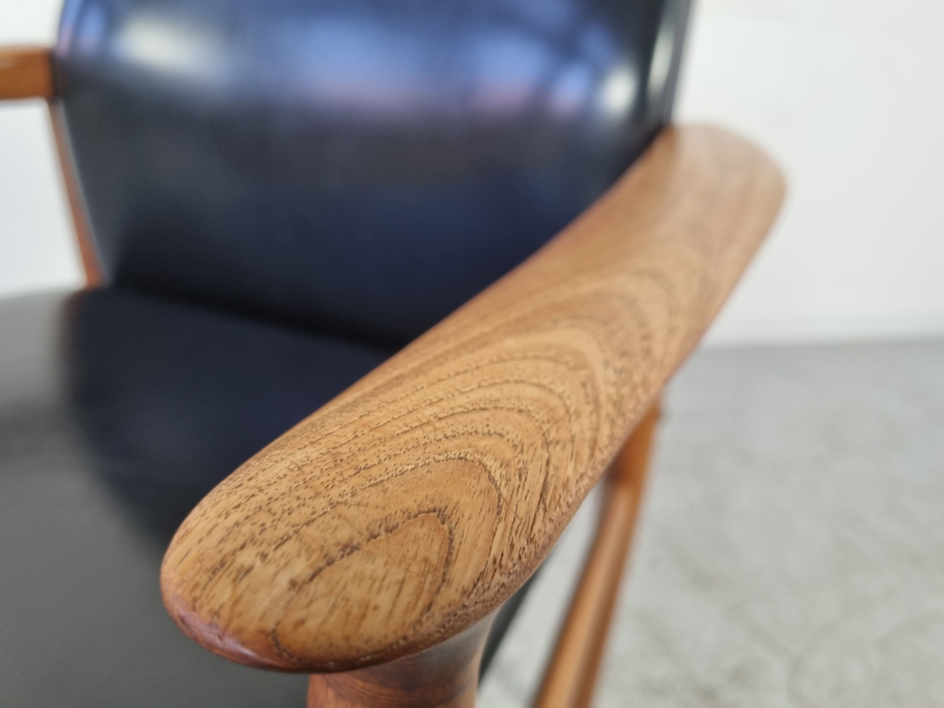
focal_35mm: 26
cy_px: 354
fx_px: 709
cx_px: 472
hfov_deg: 67.3
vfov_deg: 53.1
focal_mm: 5.4
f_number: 1.8
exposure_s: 1/100
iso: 125
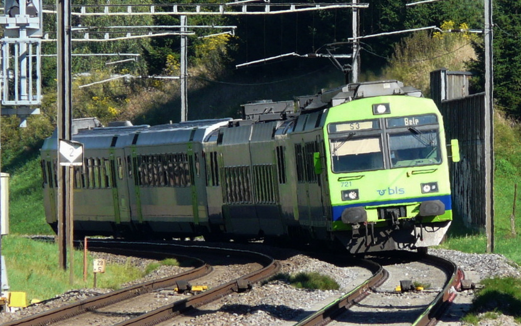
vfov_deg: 2.9
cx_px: 255
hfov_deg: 4.7
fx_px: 6333
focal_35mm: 446
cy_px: 146
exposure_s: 1/250
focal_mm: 57.4
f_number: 5.6
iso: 100
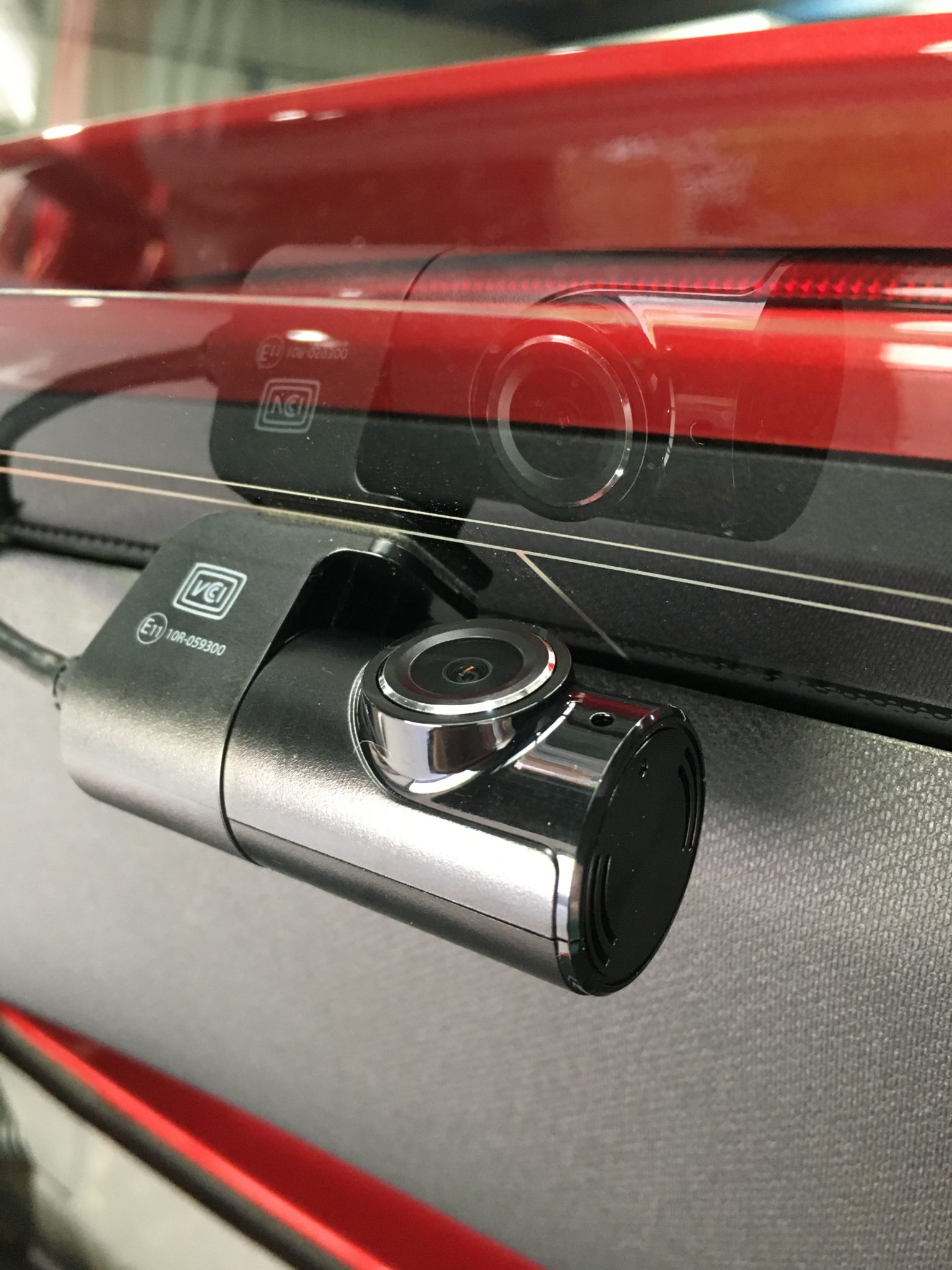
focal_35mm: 29
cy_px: 635
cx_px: 476
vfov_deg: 61.7
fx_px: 1063
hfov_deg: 48.2
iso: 200
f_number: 2.2
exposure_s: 1/25
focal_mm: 4.15
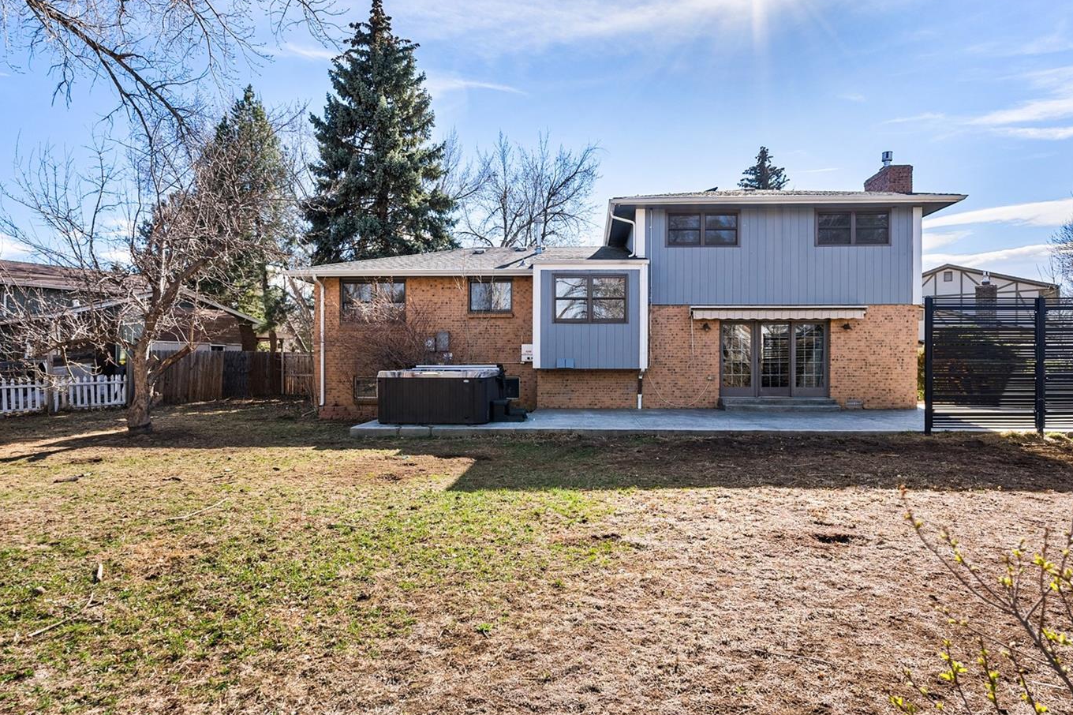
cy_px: 362
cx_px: 554
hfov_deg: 82.3
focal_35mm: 21
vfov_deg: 60.4
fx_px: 613
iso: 200
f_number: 8
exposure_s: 1/100
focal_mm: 17.5
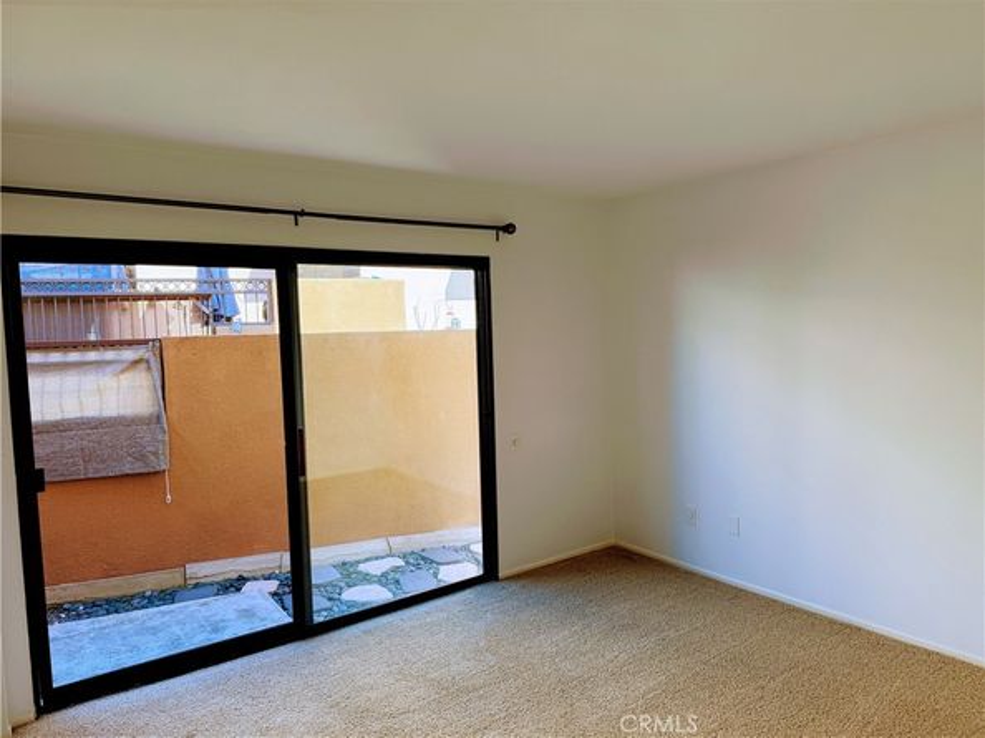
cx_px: 492
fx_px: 683
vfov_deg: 56.8
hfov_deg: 71.6
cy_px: 369
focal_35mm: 24
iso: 125
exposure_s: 1/231
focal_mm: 6.76
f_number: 1.78
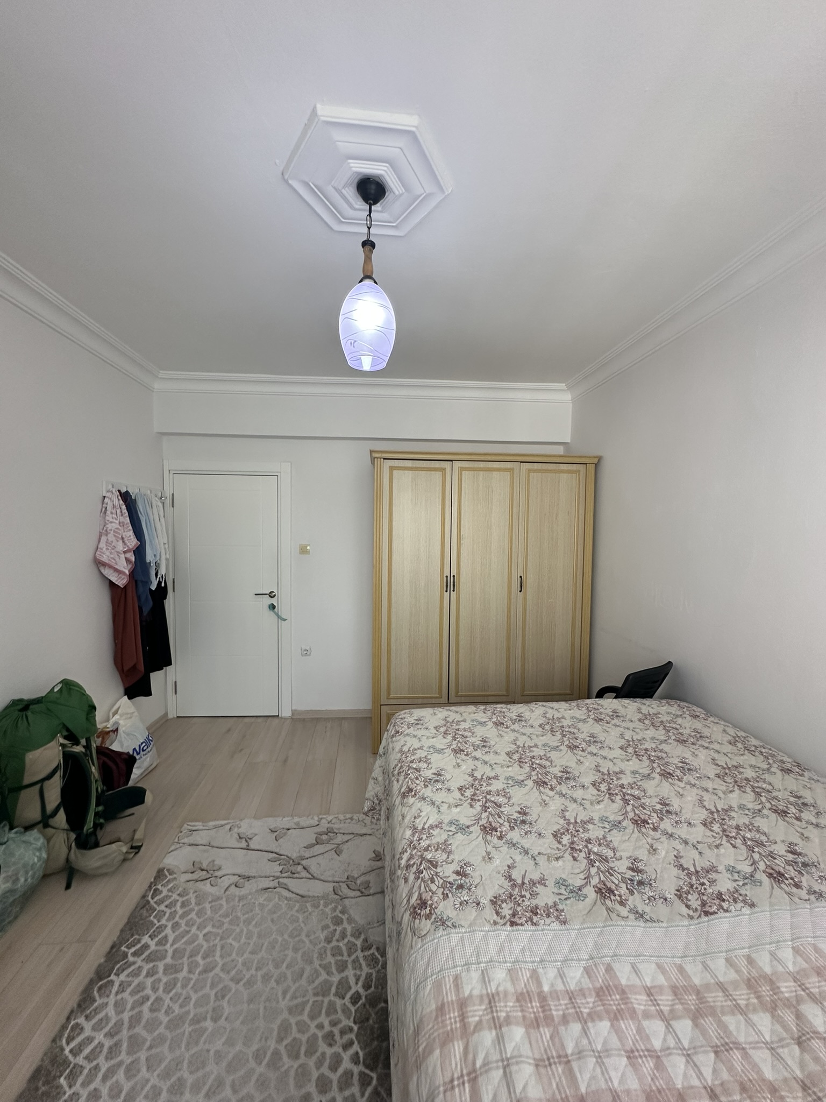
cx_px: 413
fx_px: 445
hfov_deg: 85.7
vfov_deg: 102.1
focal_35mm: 14
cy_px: 551
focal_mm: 2.22
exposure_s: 1/99
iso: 160
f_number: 2.2
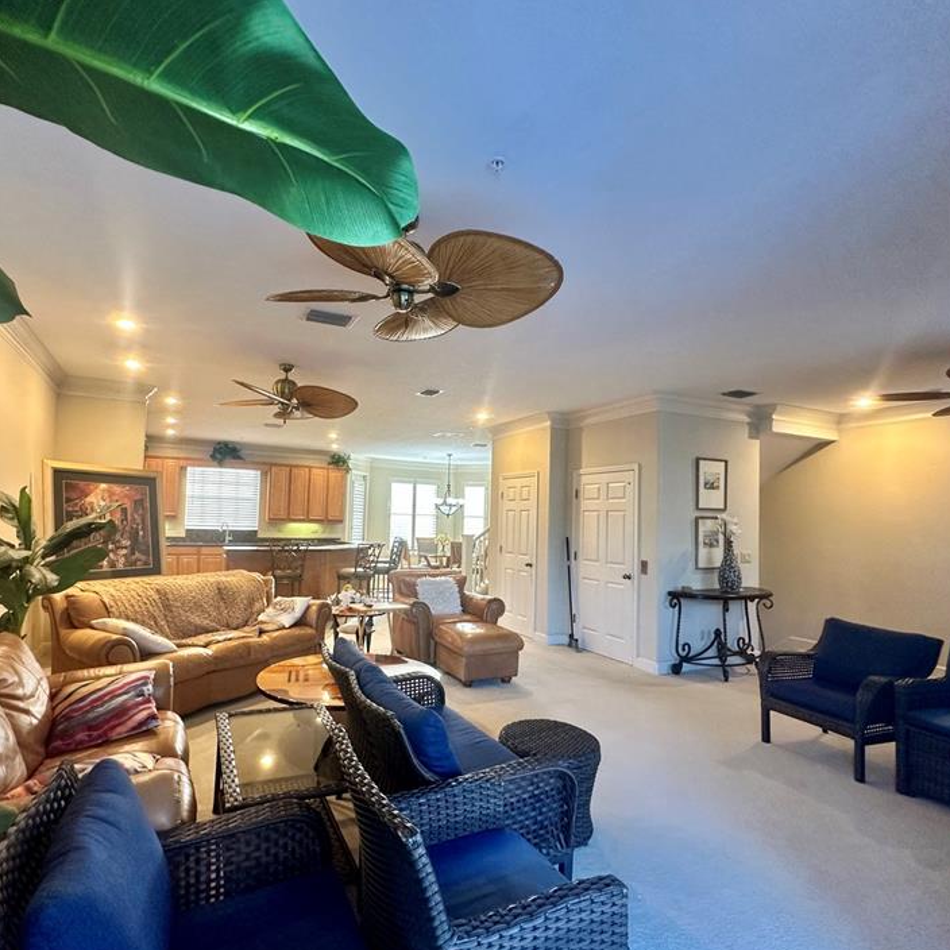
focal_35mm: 18
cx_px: 429
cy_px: 494
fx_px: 559
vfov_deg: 80.7
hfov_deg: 80.5
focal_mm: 2.22
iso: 200
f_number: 2.2
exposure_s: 1/60
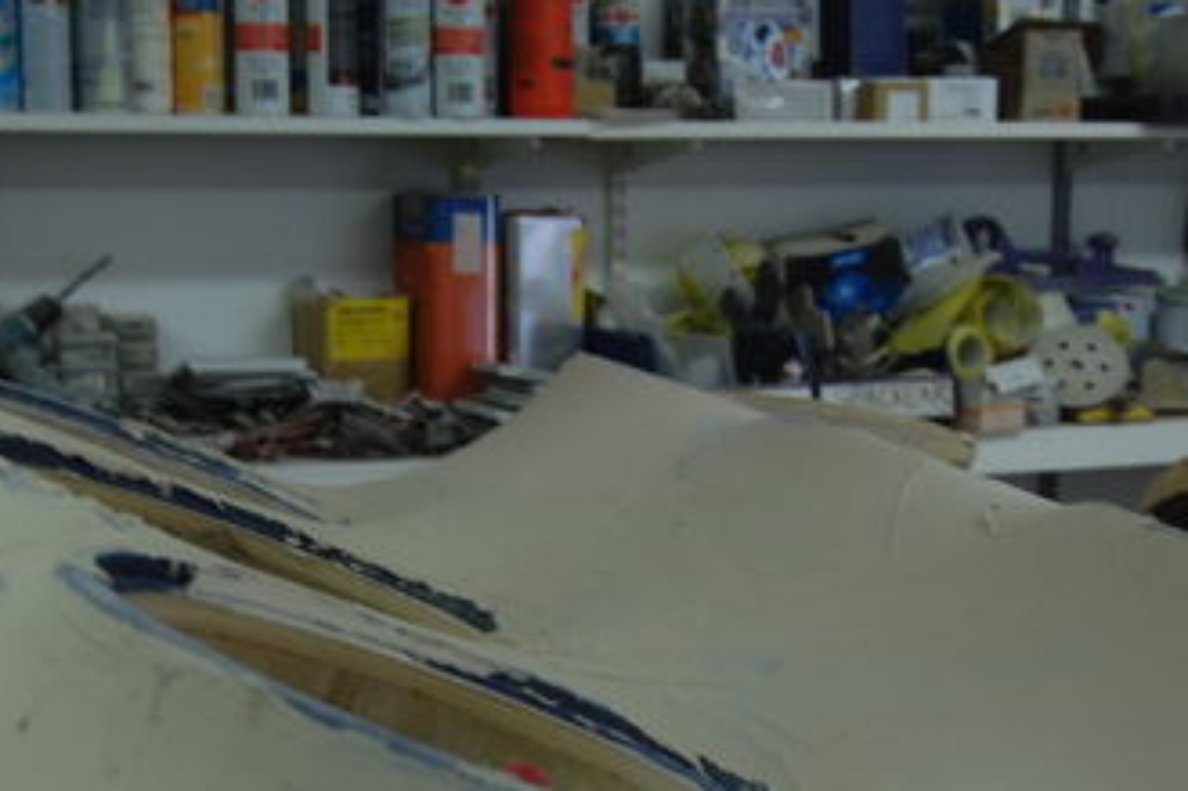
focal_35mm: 67
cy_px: 672
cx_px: 581
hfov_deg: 30.1
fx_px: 2209
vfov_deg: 20.0
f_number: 3.8
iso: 500
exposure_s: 1/30
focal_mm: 23
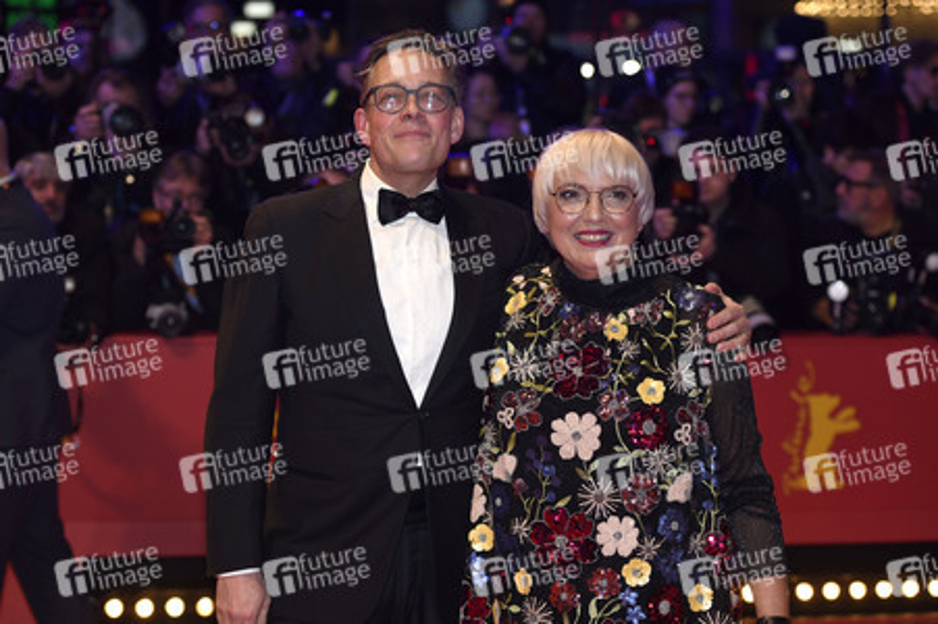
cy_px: 312
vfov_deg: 19.4
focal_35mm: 70
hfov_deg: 28.9
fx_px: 1823
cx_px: 469
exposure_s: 1/640
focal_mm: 70
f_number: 3.5
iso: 800
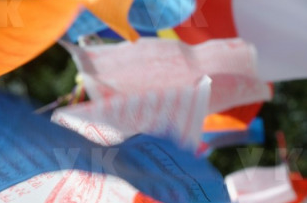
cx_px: 175
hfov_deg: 7.0
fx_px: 2495
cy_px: 195
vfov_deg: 4.7
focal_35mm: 293
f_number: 11
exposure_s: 1/160
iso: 125
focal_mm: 75
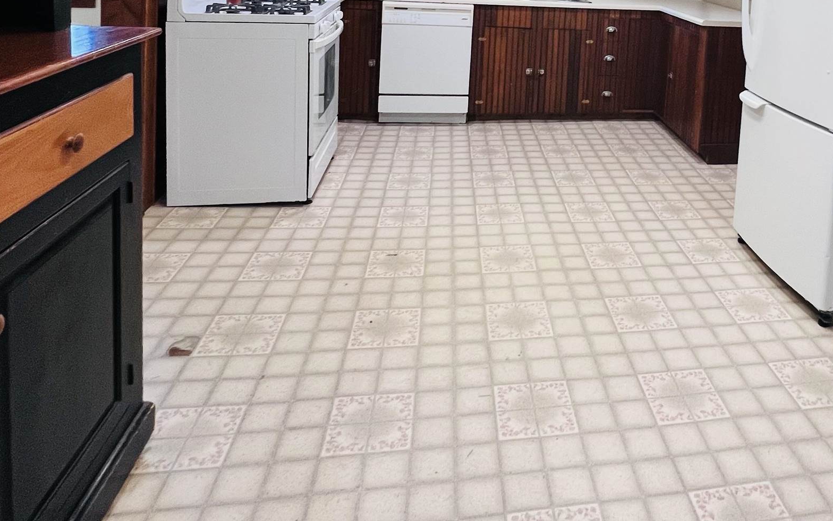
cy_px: -14
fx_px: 613
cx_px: 584
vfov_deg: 39.8
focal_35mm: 27
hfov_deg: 65.7
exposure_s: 1/120
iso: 200
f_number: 1.8
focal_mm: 1.57
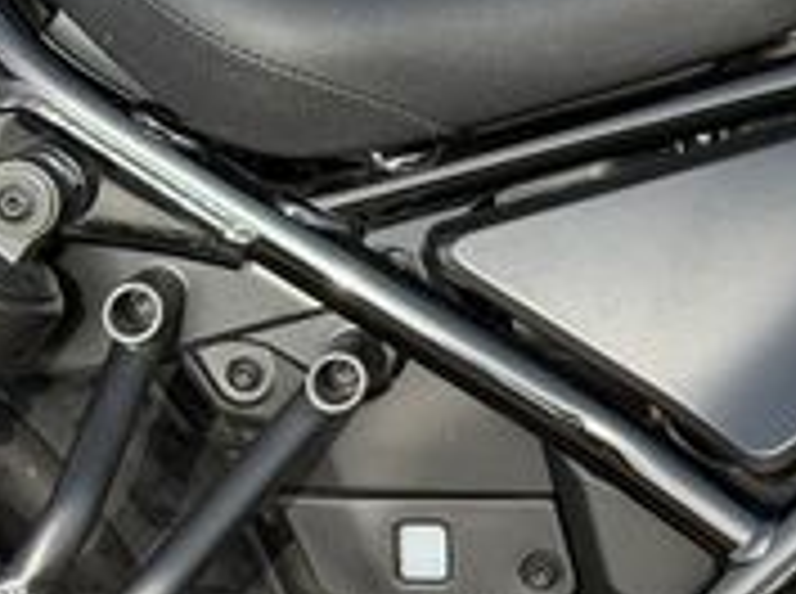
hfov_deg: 11.0
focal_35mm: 174
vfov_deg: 8.5
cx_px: 1124
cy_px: 405
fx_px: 3993
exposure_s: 1/1330
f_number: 1.78
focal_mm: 6.76
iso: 100
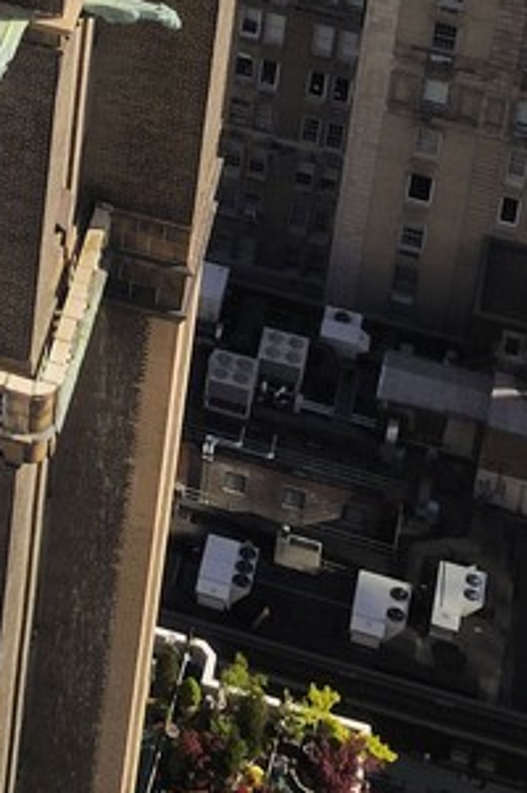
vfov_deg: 12.0
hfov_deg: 8.8
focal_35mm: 149
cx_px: -445
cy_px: -872
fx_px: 3279
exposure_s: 1/160
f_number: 5.6
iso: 200
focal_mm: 28
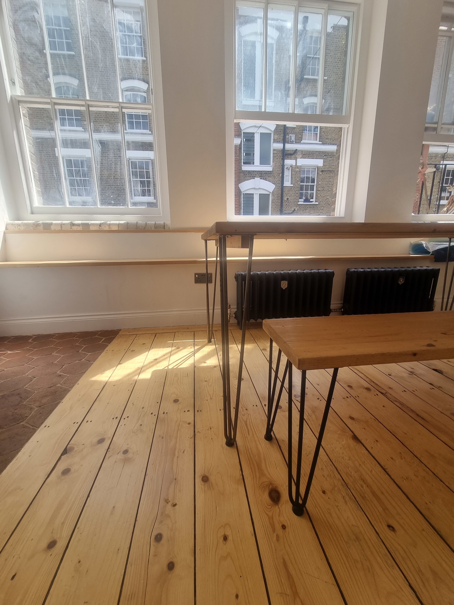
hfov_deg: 89.9
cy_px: 302
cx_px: 227
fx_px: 227
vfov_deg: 106.2
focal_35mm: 13
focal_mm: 2.2
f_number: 2.2
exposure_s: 1/438
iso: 50
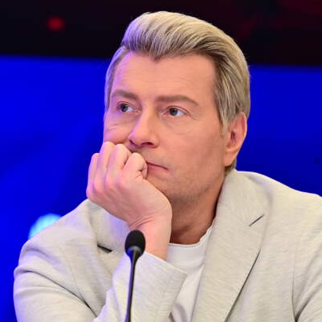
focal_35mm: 456
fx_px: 4799
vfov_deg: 3.8
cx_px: 134
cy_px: 163
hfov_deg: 3.8
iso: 3200
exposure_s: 1/125
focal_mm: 350
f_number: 6
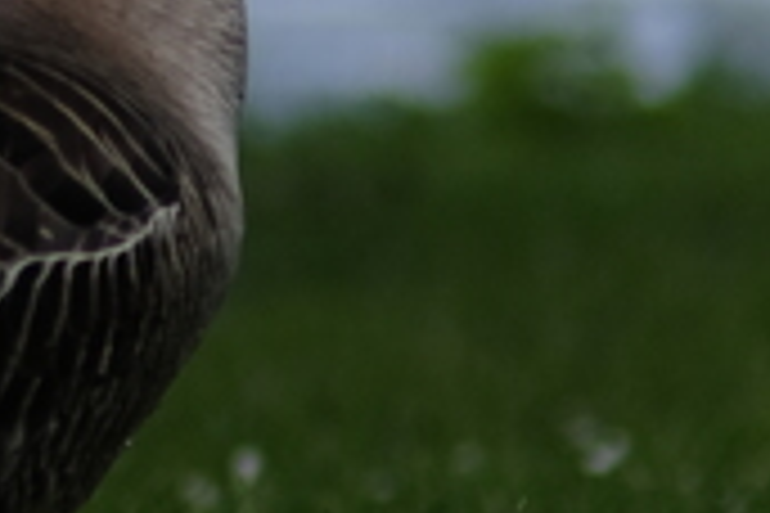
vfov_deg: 1.8
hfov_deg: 2.7
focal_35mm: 766
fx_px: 16383
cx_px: -1337
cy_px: -232
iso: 160
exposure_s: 1/3800
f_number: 1.8
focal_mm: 85
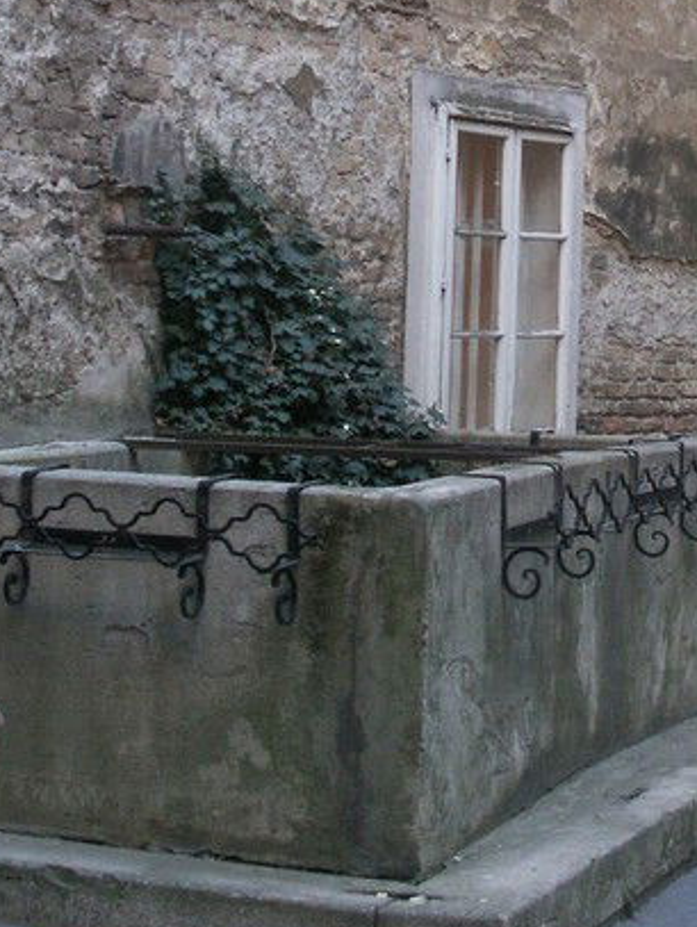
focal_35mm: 93
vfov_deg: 20.7
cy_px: 114
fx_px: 2493
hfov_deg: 15.7
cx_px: 629
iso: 125
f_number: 3.5
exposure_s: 1/40
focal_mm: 7.7
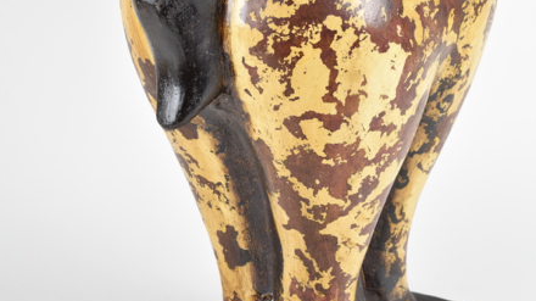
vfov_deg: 9.6
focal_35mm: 126
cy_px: 53
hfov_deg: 17.0
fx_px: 1787
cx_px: 326
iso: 800
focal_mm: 55
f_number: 8
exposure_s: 1/125
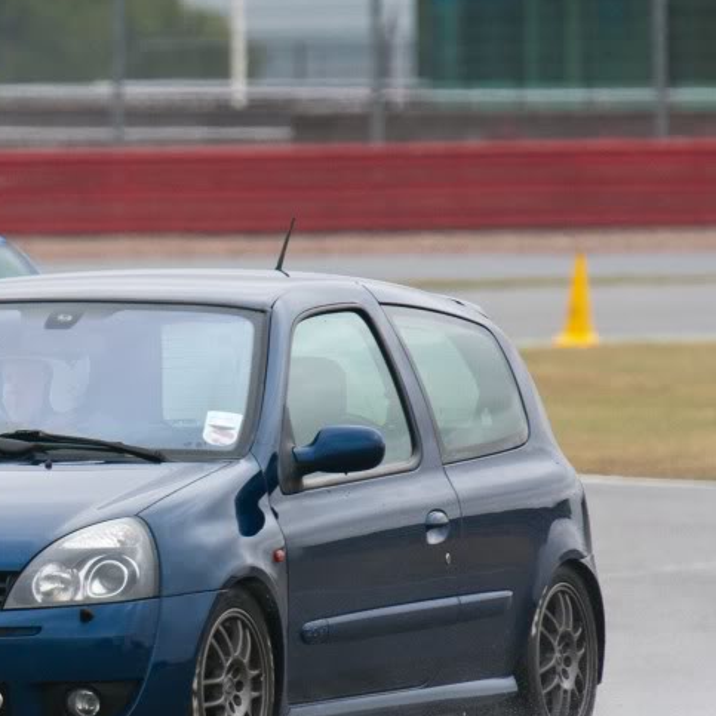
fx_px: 21459
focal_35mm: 917
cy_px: 425
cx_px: -18
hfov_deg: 1.9
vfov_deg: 1.9
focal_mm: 340
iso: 400
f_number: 5.6
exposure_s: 1/1250
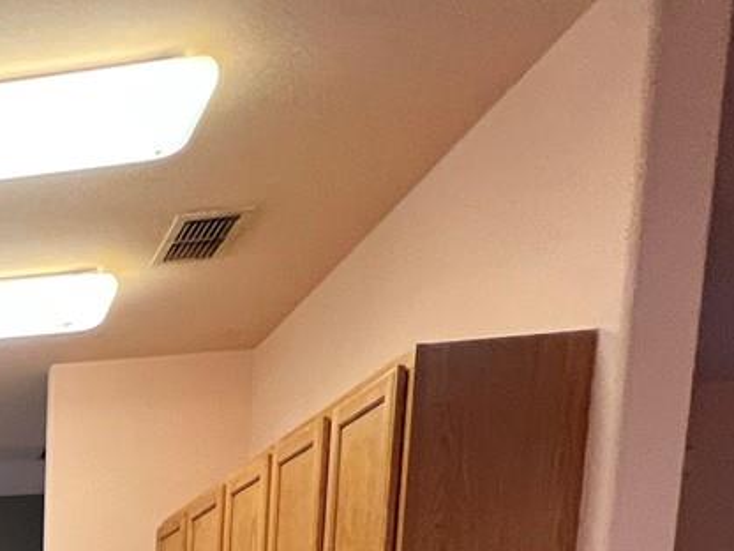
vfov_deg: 22.5
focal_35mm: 50
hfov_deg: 27.3
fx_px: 1060
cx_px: -355
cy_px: 876
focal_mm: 1.57
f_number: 1.8
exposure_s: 1/60
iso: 250
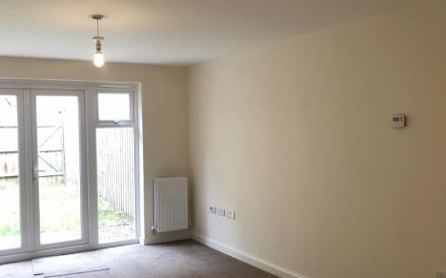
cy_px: 153
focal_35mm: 37
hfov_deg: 52.6
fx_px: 450
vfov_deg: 34.4
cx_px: 193
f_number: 1.8
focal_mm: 4
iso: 40
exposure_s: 1/17
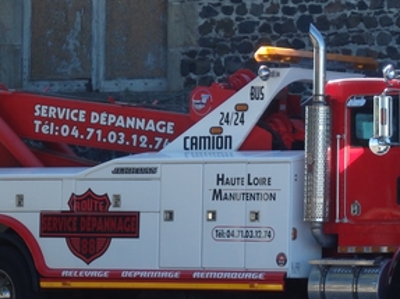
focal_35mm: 312
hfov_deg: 6.4
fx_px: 3604
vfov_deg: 4.8
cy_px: 220
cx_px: 275
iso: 125
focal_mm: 25.1
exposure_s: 1/160
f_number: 5.4
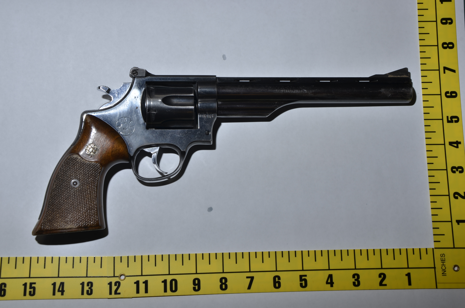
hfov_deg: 33.5
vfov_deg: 22.5
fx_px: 773
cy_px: 154
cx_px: 232
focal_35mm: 60
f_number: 14
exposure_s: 1/100
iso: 100
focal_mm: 40
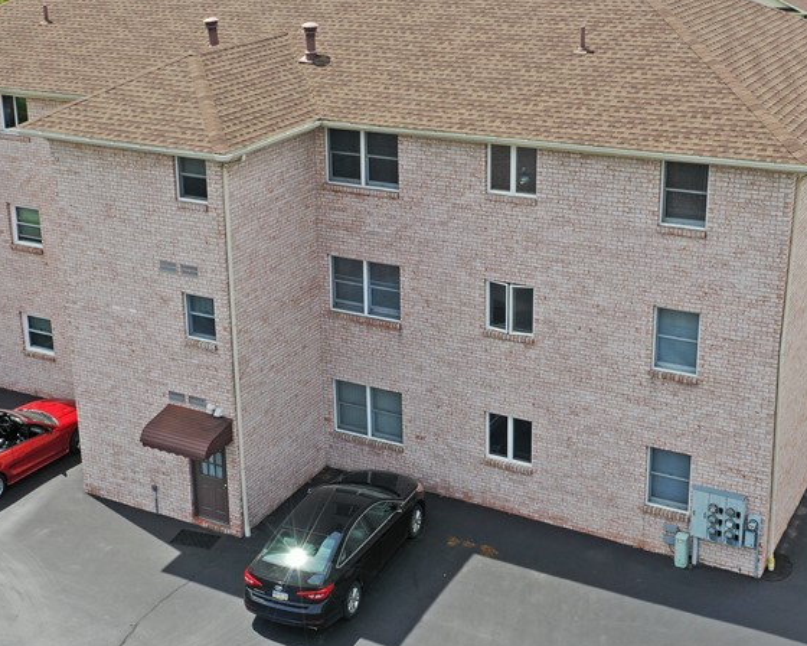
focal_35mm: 51
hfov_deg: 36.6
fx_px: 1218
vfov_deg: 29.6
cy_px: 262
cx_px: 382
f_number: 5.6
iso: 100
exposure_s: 1/320
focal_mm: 10.26
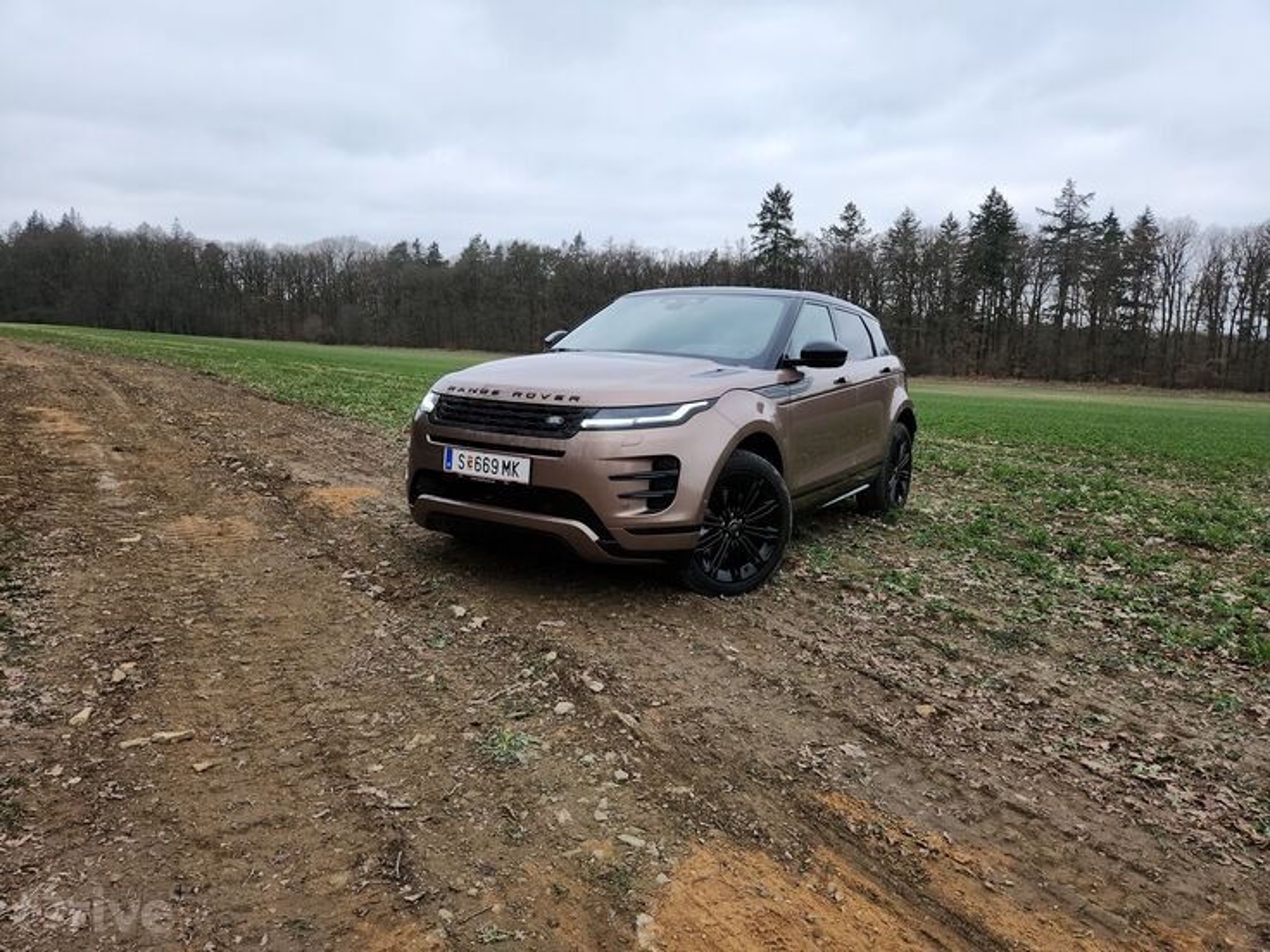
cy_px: 476
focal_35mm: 23
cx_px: 635
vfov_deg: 58.9
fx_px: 844
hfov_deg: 73.9
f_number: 1.8
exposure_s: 1/157
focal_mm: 5.4
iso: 20
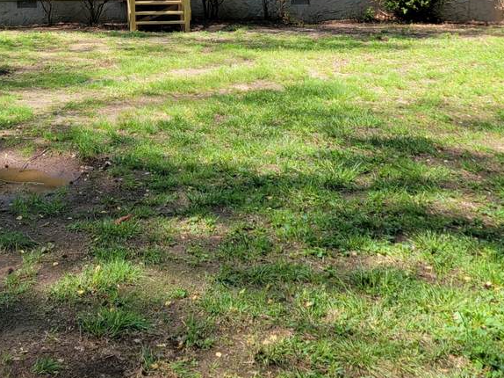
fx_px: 844
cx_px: 121
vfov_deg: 24.1
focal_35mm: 58
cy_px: 2
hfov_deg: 32.6
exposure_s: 1/714
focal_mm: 5.4
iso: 40
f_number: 1.8
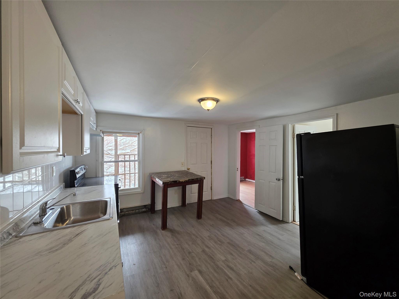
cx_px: 200
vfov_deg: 89.9
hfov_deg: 106.2
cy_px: 150
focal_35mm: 13
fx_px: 150
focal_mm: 2.2
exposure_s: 1/60
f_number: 1.9
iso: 160
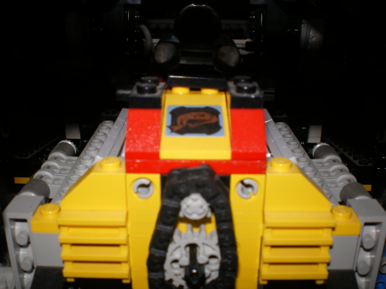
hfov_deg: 47.9
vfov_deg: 36.8
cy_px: 146
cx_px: 189
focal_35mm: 39
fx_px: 435
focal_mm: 6.3
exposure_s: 1/30
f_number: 4.6
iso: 64
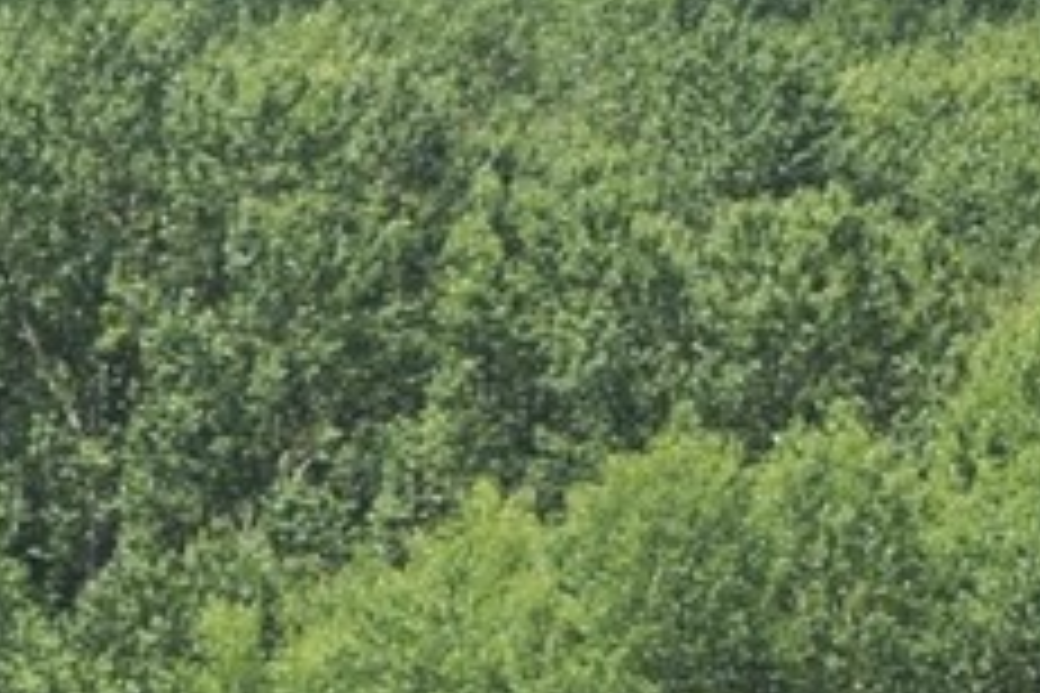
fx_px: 37957
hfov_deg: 1.6
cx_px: -2062
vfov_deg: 1.0
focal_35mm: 1314
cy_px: 1094
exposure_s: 1/320
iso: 200
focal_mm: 190
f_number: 9
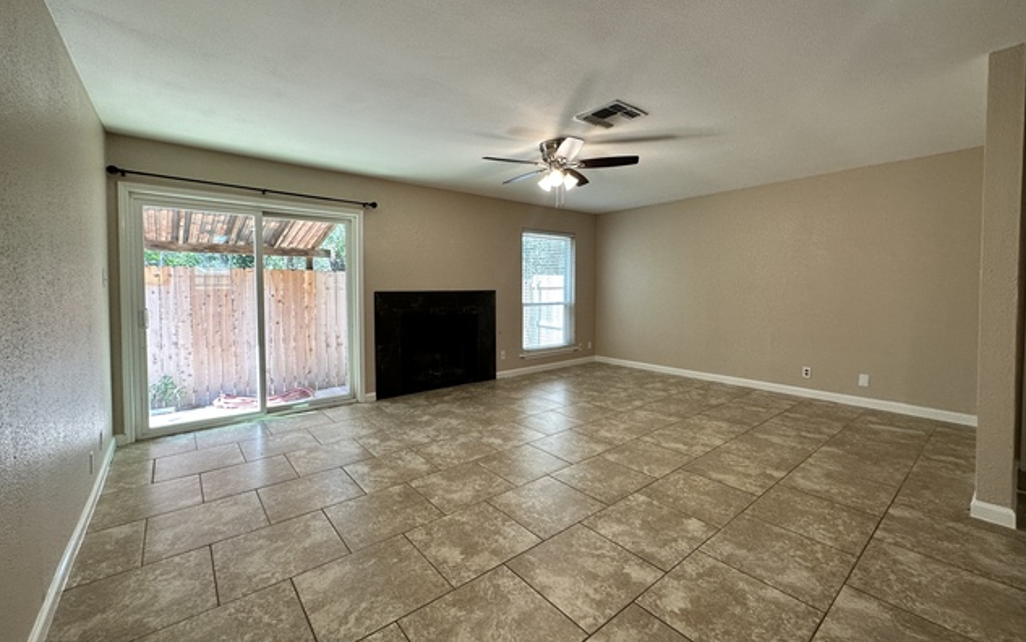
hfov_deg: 101.4
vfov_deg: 74.8
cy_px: 302
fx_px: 420
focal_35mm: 15
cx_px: 514
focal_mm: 2.22
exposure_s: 1/120
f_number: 2.2
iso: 125
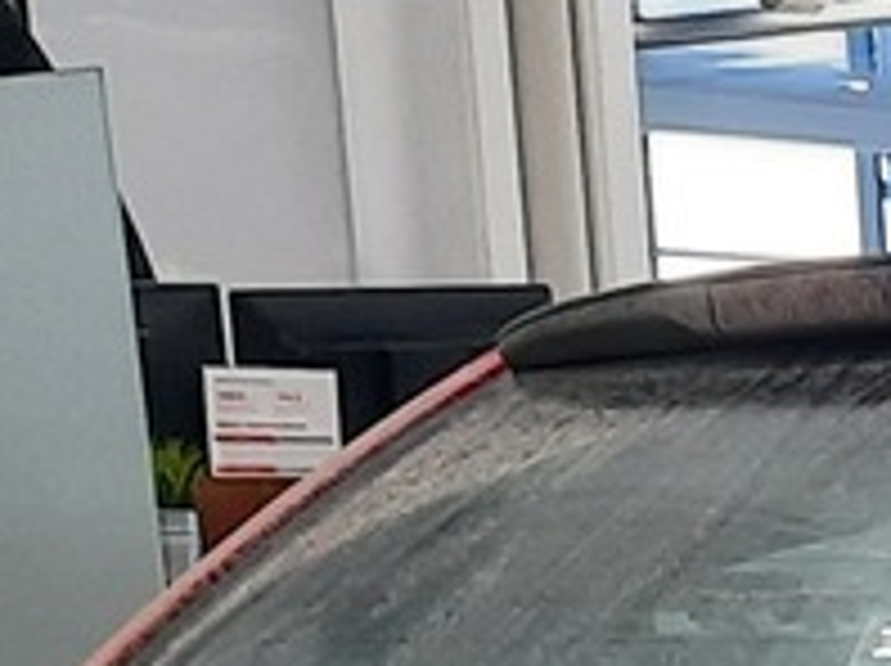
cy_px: 1742
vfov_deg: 7.5
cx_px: 1912
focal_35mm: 182
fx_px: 4679
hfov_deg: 9.9
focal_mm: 4.6
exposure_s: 1/50
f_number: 2
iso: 125
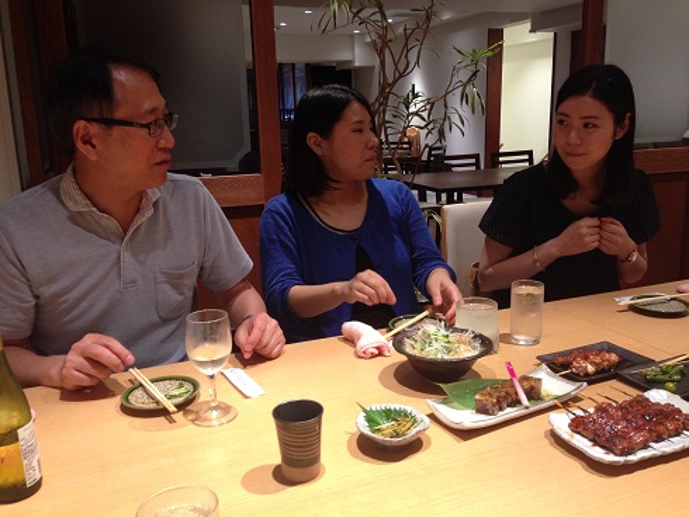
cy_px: 258
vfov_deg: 43.0
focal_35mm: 33
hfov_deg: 55.3
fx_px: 657
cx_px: 344
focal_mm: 4.12
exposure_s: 1/20
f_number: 2.4
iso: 125
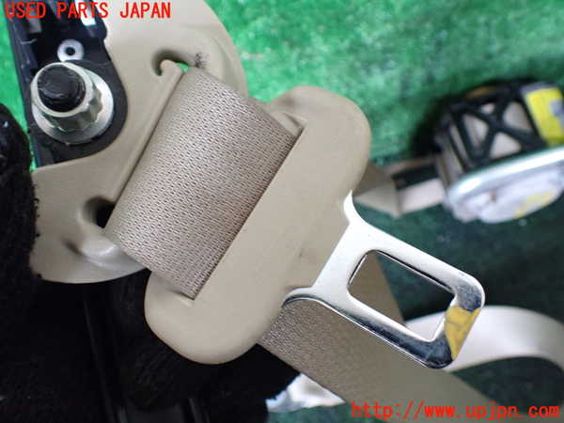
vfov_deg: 46.8
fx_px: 489
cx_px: 282
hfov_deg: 60.0
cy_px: 212
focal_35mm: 30
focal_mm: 5.4
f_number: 2.3
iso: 800
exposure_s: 1/40
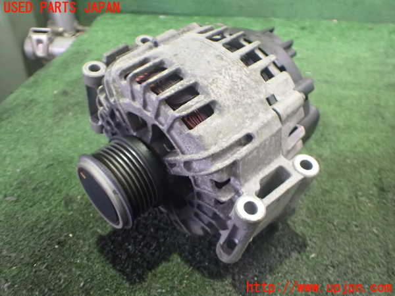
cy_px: 148
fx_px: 342
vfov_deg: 46.8
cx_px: 198
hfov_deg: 60.0
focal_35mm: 30
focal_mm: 5.4
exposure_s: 1/30
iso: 1600
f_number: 2.3
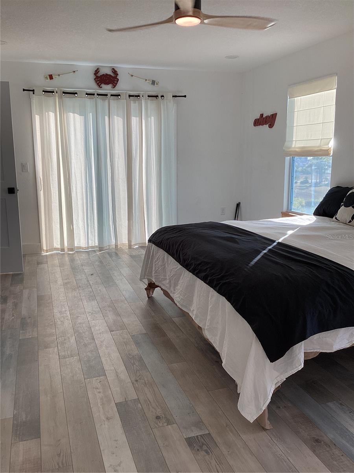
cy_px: 236
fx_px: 423
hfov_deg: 45.4
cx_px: 177
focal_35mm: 31
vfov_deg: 58.4
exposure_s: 1/121
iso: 25
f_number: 2.4
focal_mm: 3.3
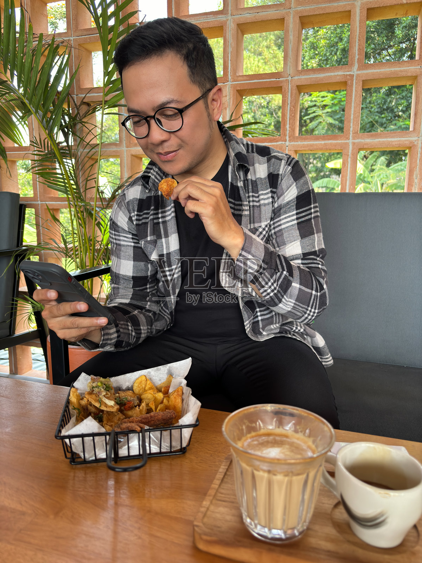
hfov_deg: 53.1
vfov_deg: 67.3
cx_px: 211
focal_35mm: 26
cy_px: 282
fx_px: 423
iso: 40
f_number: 1.6
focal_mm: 5.96
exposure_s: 1/120
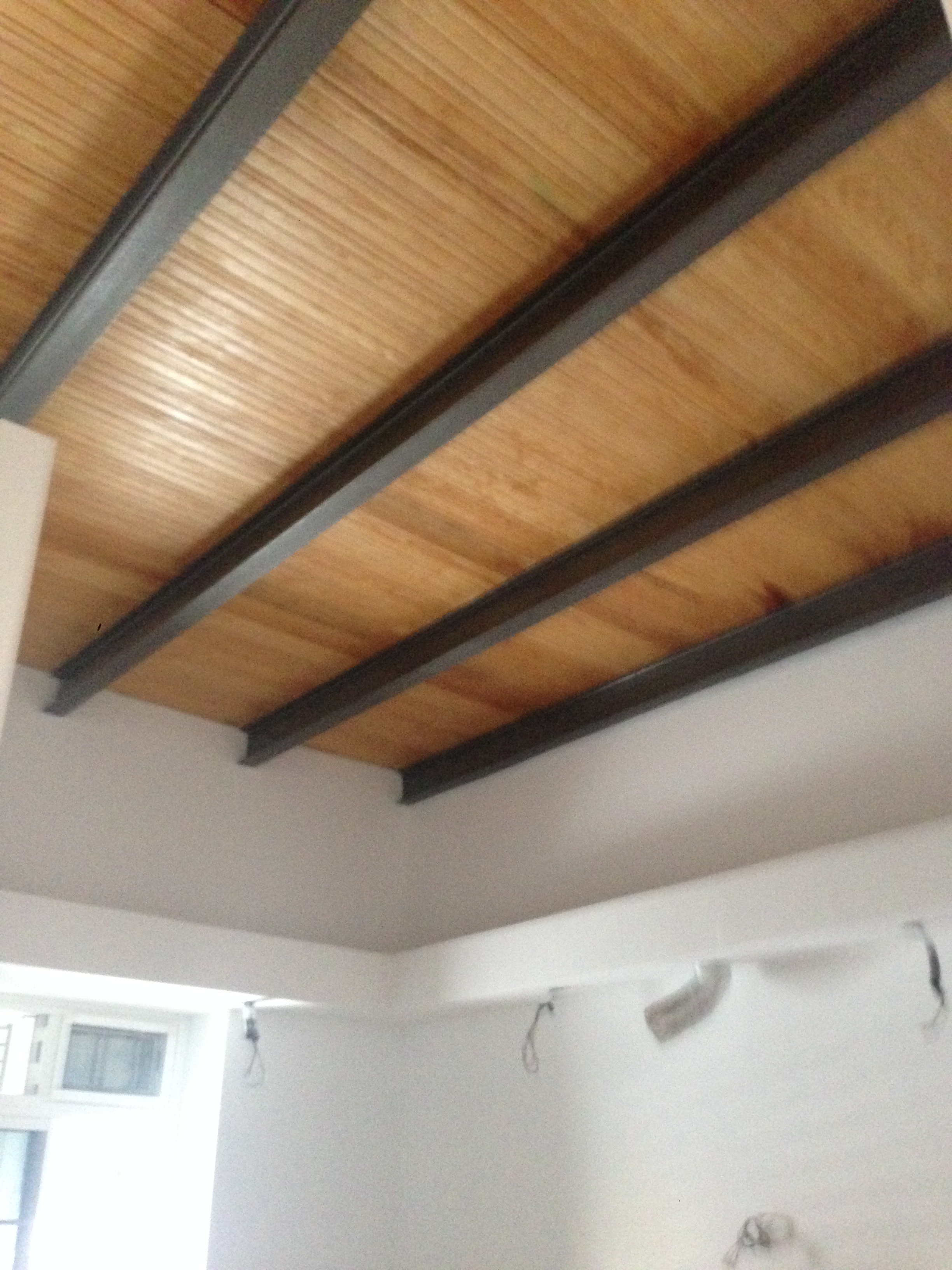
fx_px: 1210
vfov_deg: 55.4
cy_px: 635
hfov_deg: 42.9
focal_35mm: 33
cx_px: 476
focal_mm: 4.12
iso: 640
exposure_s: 1/15
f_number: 2.4
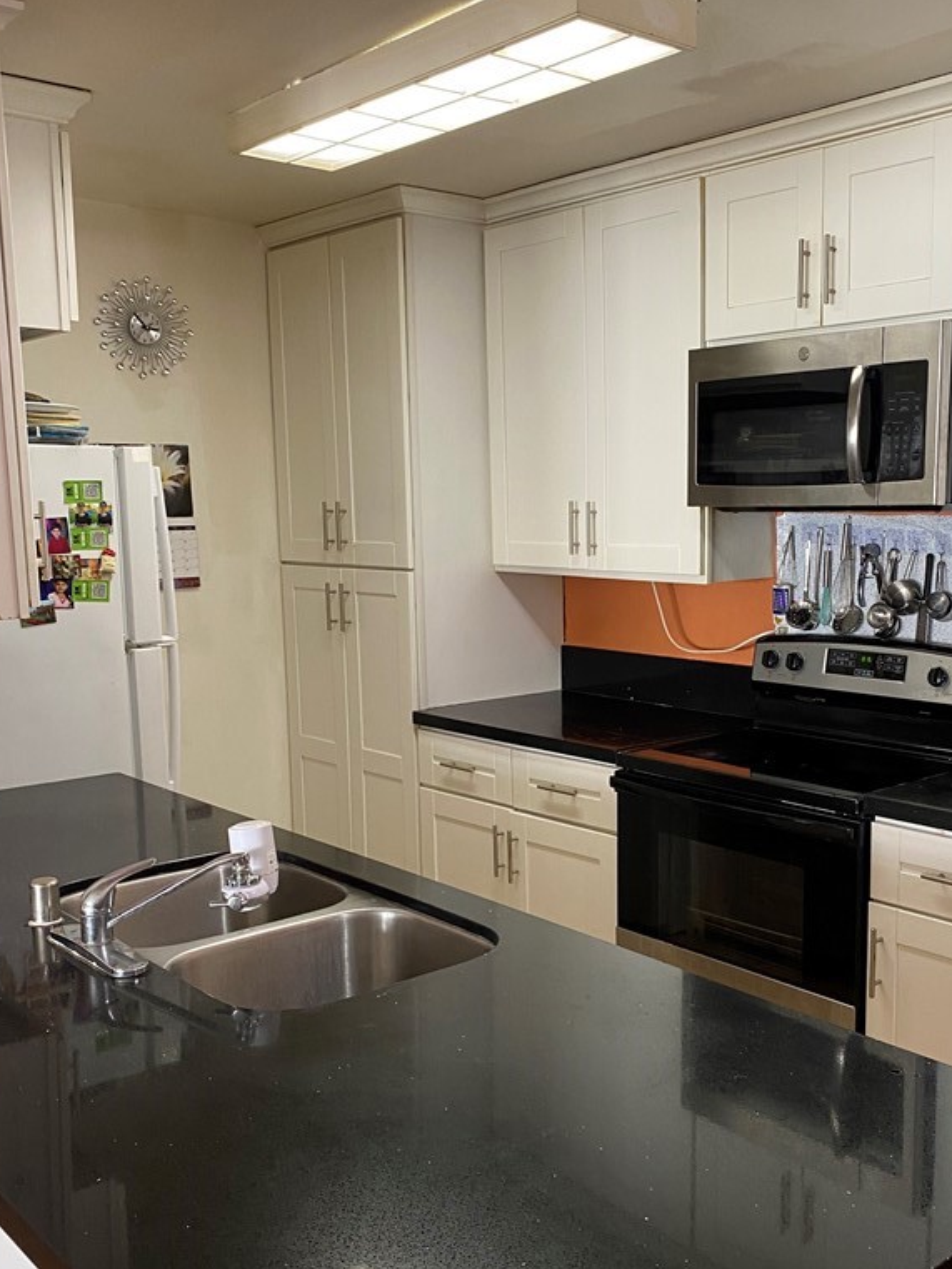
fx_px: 1283
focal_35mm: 35
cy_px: 737
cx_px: 589
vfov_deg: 52.4
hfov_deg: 40.5
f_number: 1.8
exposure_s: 1/60
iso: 125
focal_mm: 4.25
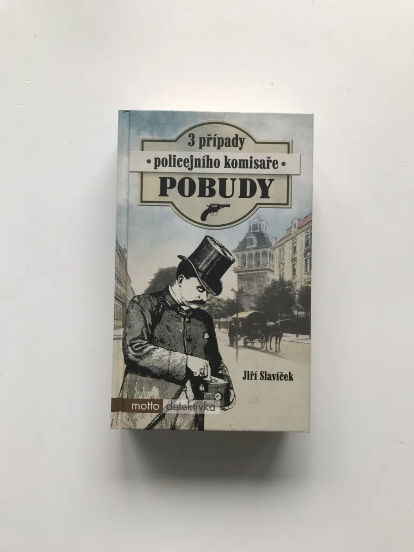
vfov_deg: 63.4
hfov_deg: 49.7
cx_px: 207
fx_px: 446
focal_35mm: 28
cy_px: 276
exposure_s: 1/100
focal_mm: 3.99
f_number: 1.8
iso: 32
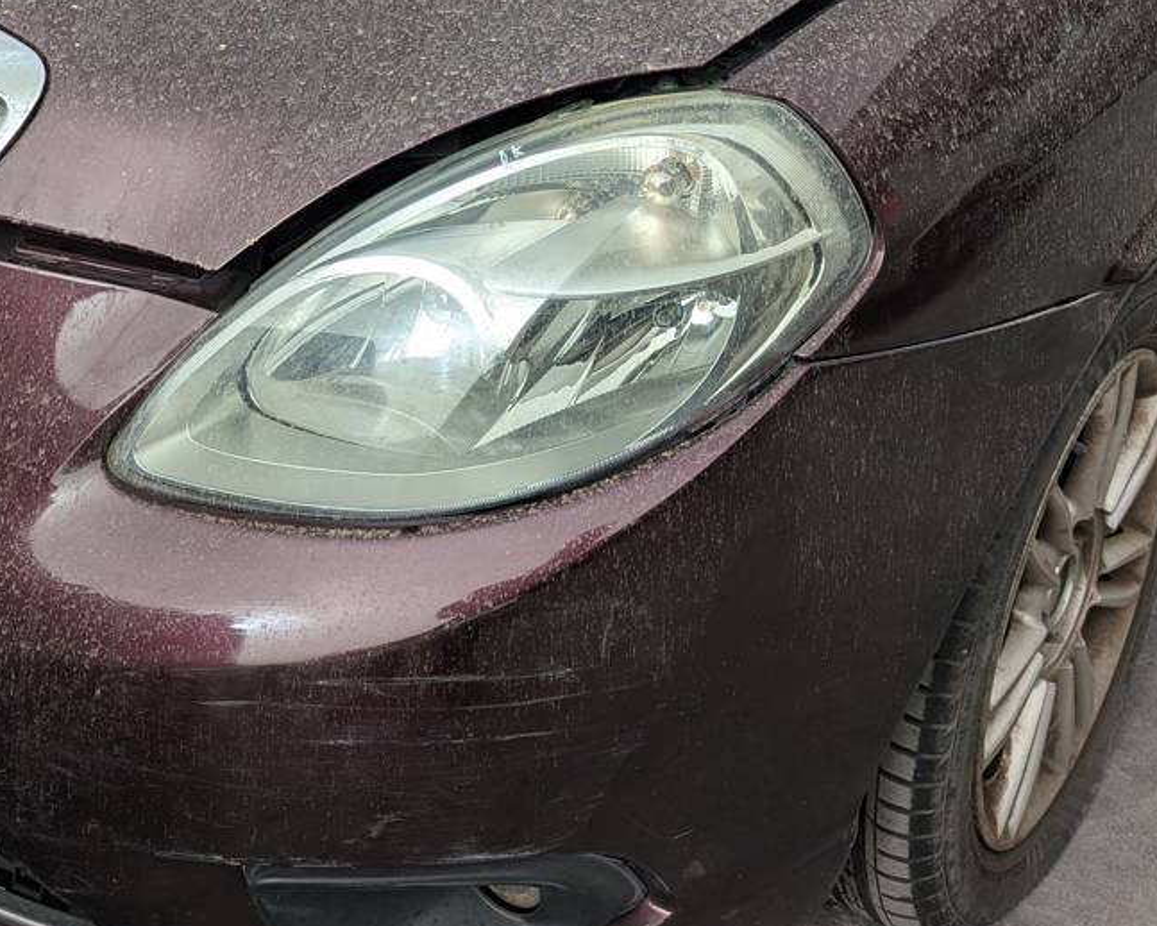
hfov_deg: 35.9
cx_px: 472
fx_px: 1781
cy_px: 59
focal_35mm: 52
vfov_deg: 27.9
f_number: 1.85
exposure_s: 1/1364
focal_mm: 6.81
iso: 46
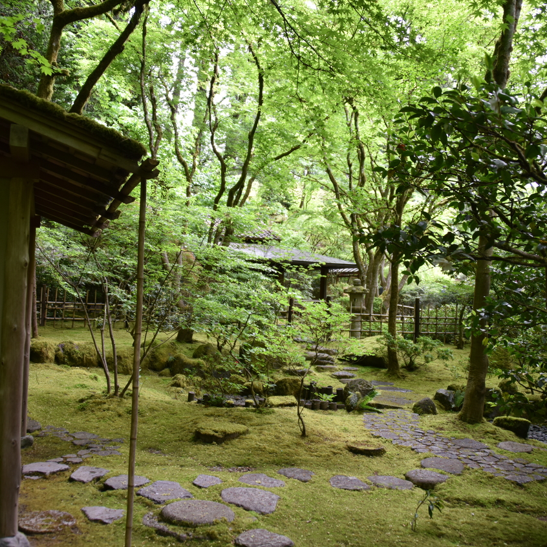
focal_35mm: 36
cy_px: 272
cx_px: 277
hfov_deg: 46.0
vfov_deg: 46.0
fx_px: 644
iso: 450
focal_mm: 28
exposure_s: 1/60
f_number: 3.5
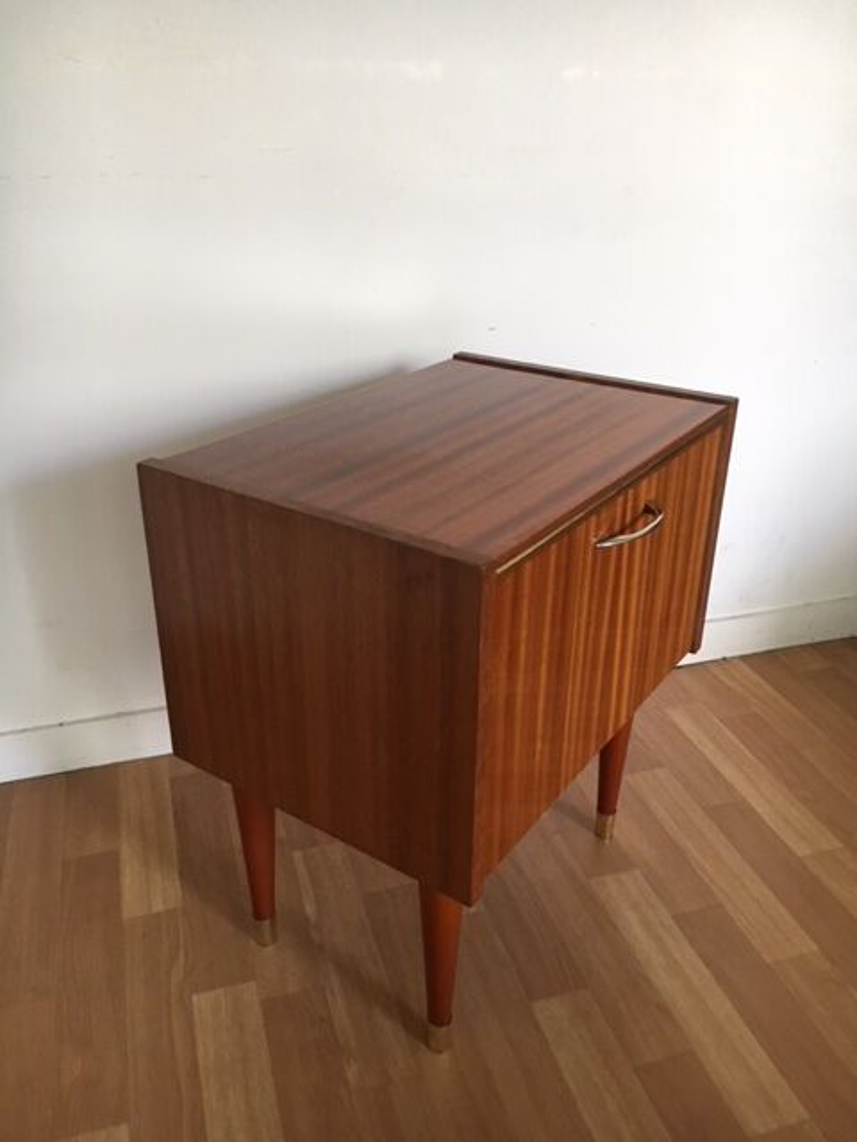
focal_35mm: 29
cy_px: 571
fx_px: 957
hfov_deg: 48.2
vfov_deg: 61.7
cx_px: 428
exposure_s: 1/33
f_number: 2.2
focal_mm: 4.15
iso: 160
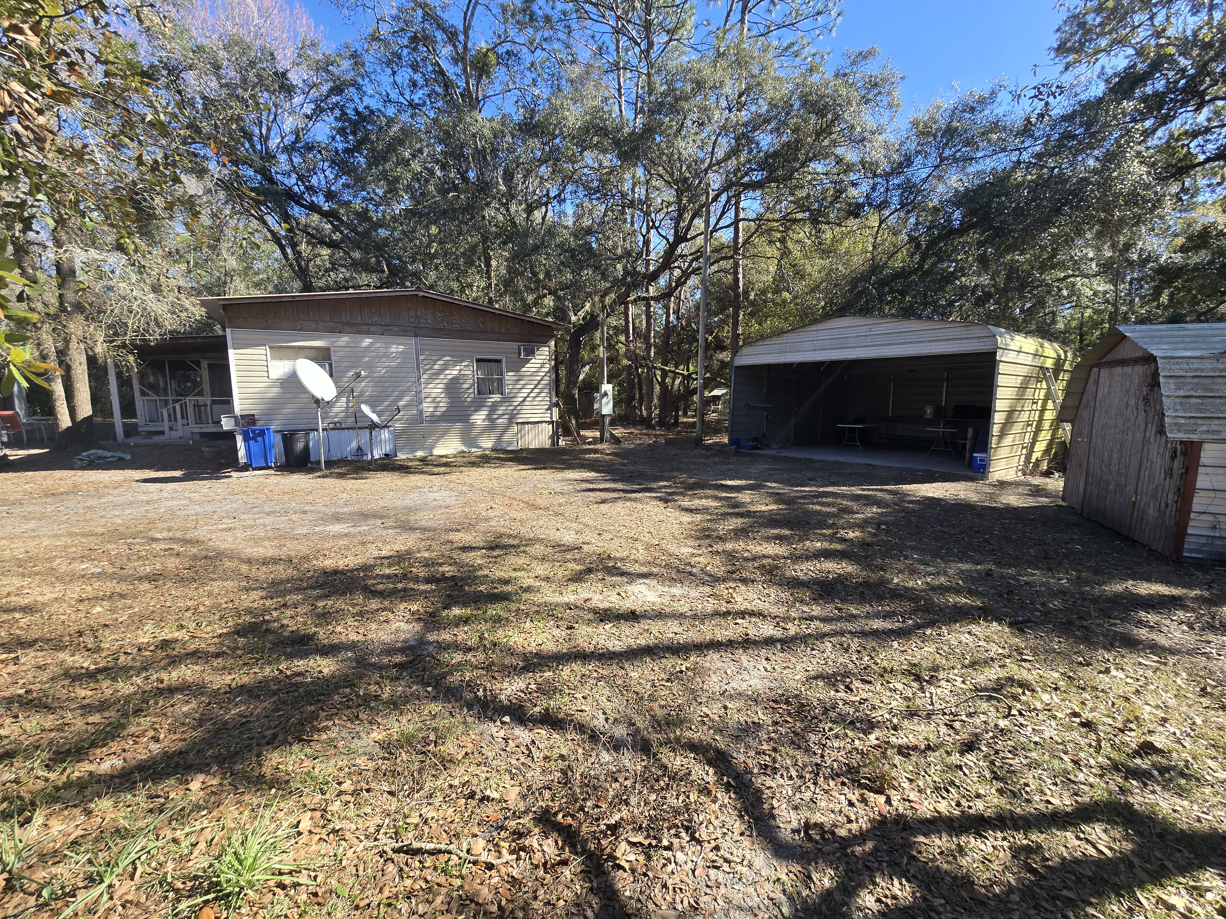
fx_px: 460
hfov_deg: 106.2
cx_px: 613
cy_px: 460
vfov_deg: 89.9
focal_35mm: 13
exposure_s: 1/626
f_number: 2.2
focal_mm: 2.2
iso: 50
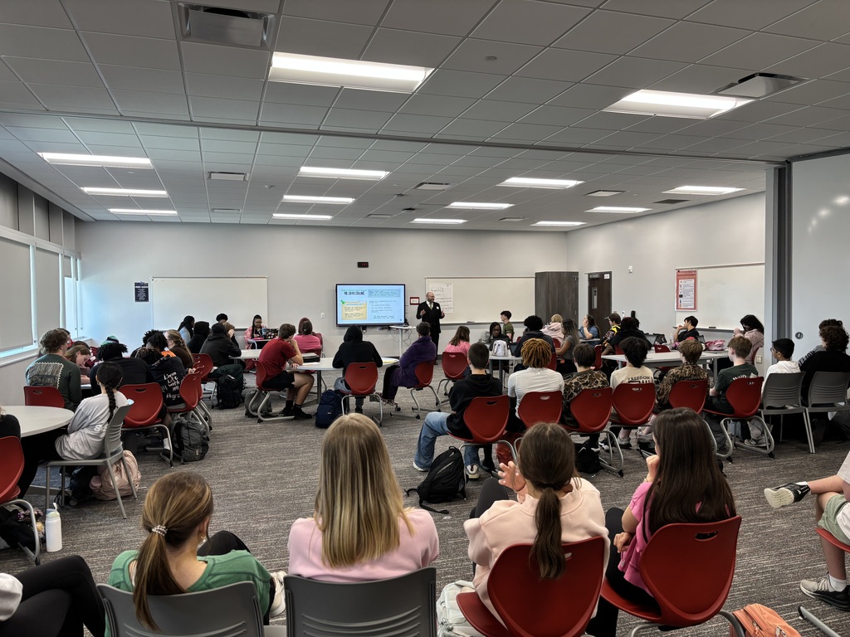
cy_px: 318
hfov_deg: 67.3
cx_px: 425
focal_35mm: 26
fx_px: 638
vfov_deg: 53.1
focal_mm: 5.96
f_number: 1.6
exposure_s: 1/60
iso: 64
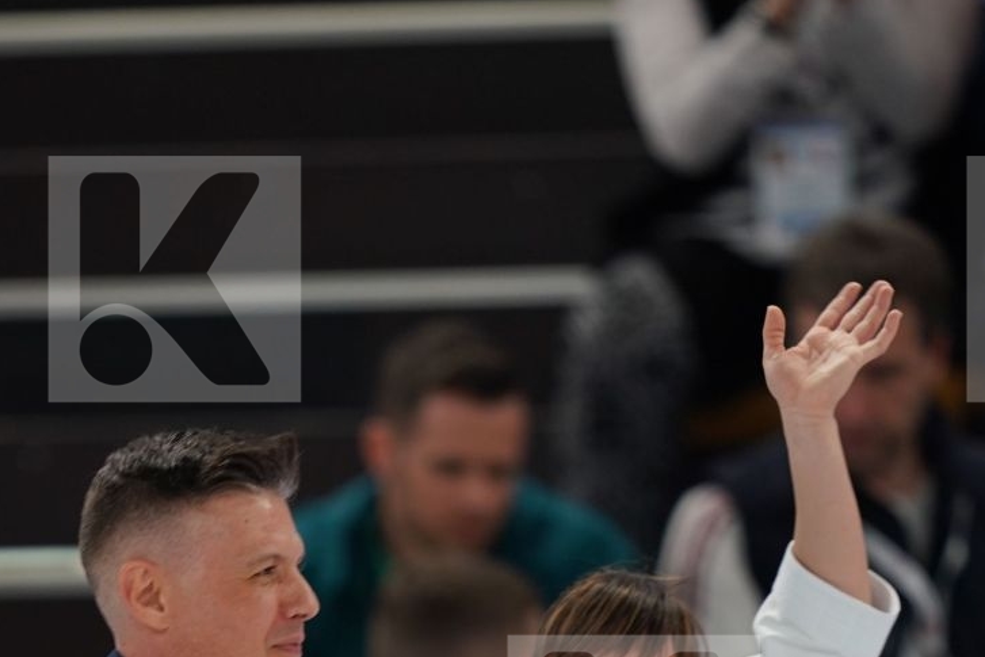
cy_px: 759
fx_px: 27091
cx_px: 175
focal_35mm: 990
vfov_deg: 1.4
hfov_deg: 2.1
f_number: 2.8
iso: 640
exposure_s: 1/320
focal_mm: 400
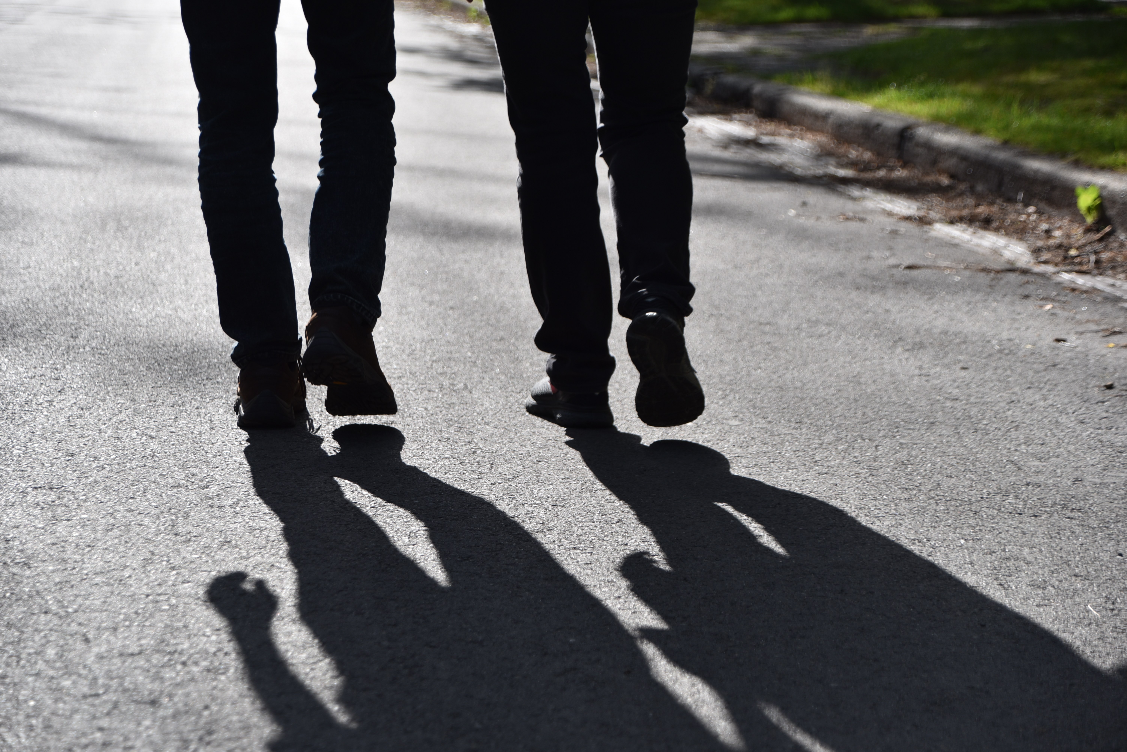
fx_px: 2975
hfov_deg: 21.5
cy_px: 376
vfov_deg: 14.4
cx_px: 564
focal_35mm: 95
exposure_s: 1/500
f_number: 5.6
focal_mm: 95
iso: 100
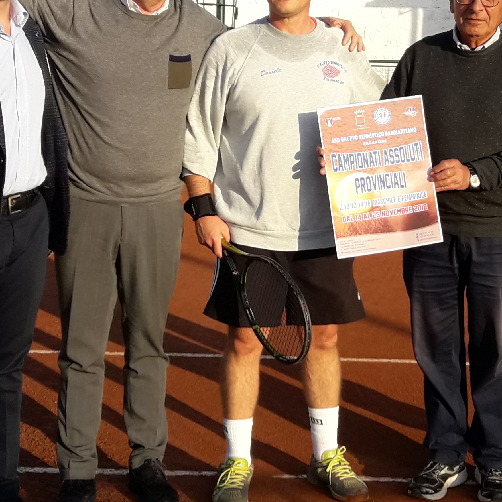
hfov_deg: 29.5
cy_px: 238
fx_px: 952
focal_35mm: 58
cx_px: 300
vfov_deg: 29.5
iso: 40
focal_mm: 3.7
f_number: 1.9
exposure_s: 1/849
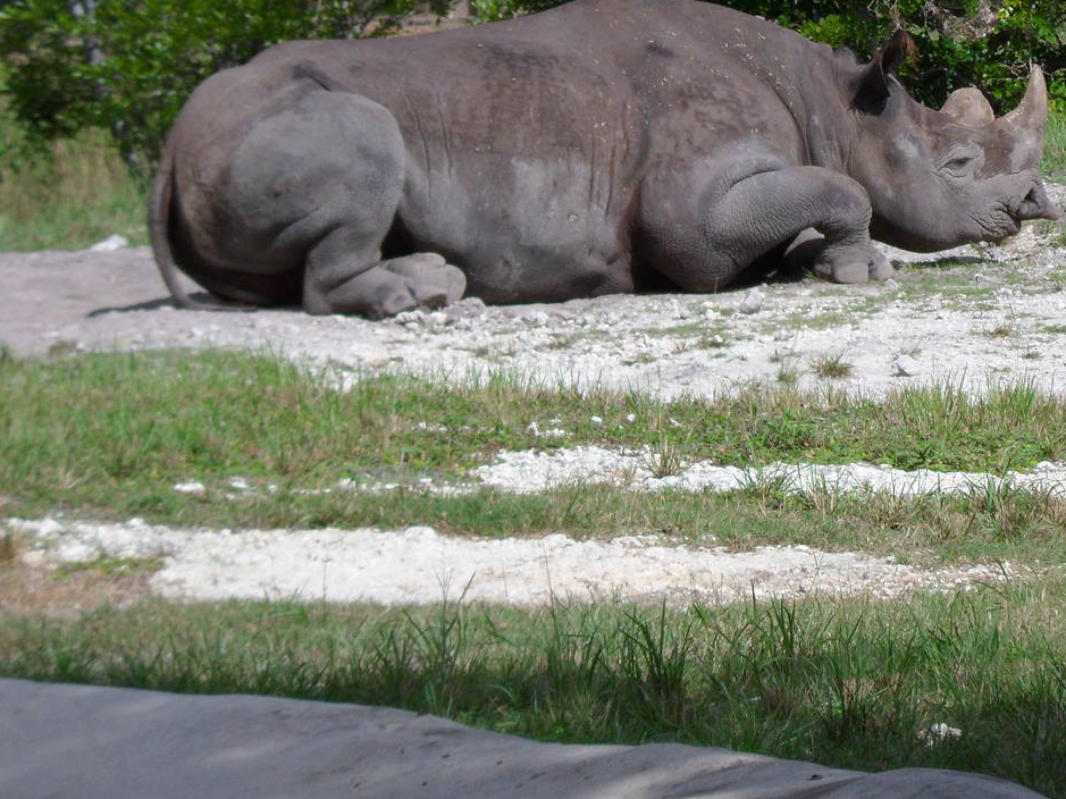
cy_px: 249
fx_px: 14164
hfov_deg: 4.3
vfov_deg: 3.2
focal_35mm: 460
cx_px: 821
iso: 80
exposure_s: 1/750
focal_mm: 46.8
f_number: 5.9
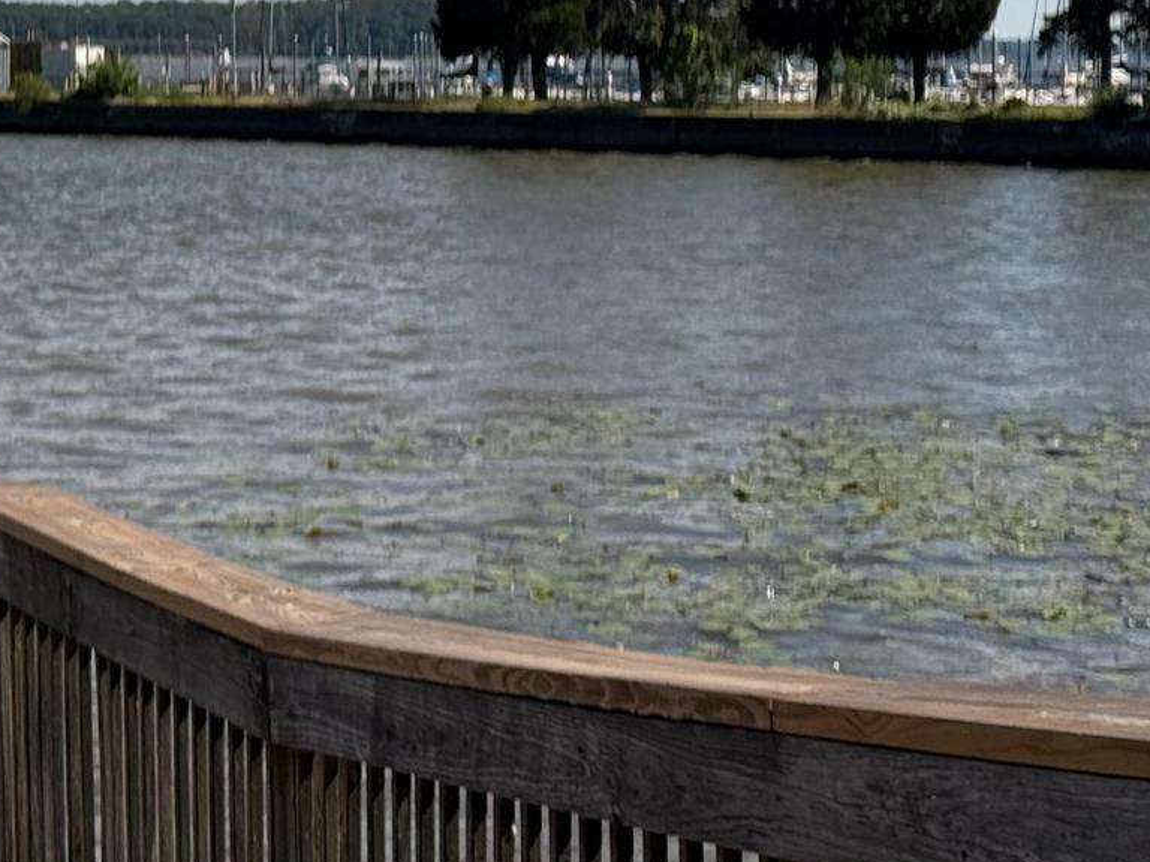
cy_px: -75
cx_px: -70
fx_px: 4252
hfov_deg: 15.1
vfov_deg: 11.4
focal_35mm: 128
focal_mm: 6.76
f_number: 1.78
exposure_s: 1/9901
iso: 64
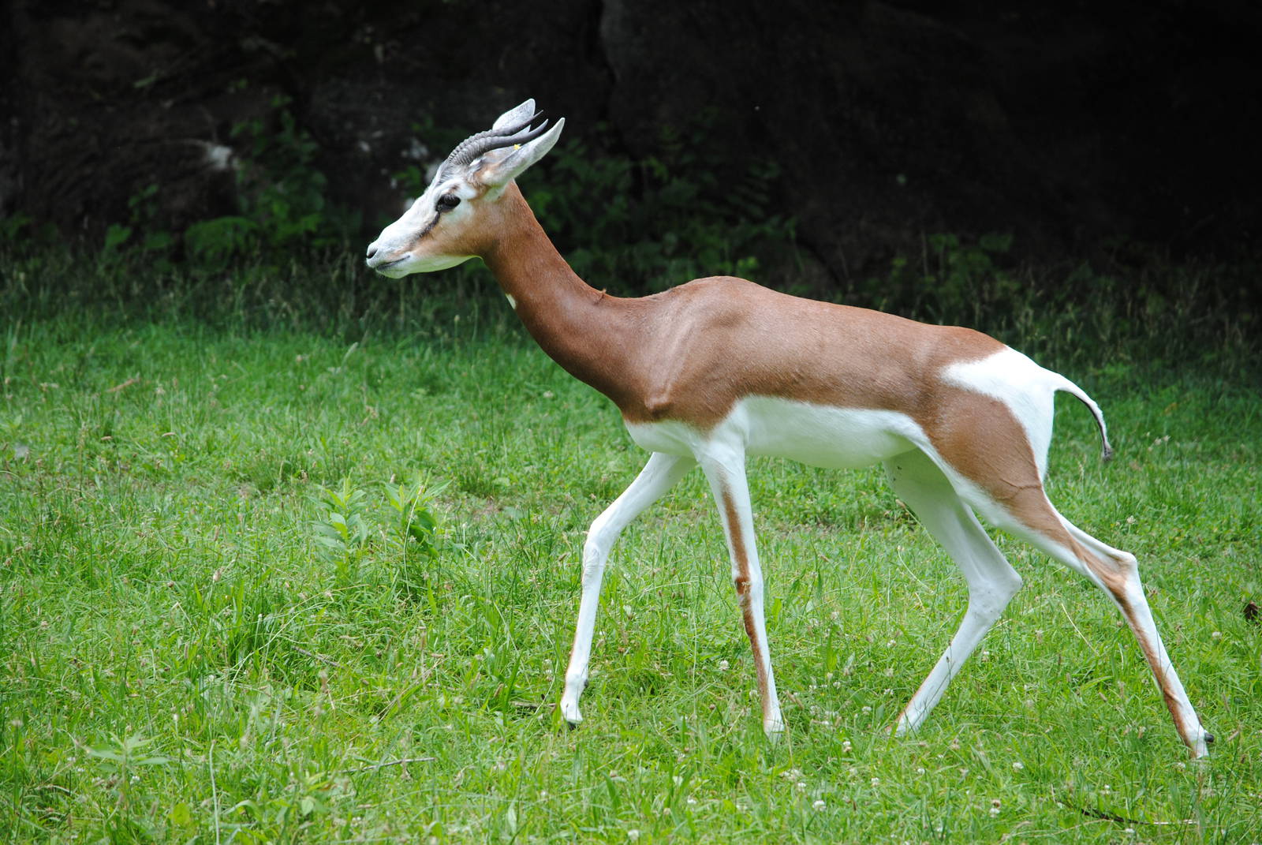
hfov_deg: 8.3
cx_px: 631
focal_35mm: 248
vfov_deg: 5.6
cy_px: 422
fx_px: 8686
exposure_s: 1/500
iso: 280
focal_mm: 165
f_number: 5
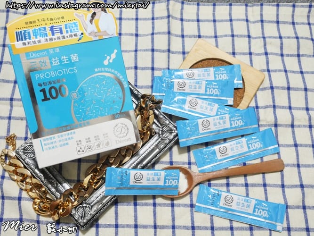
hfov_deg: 49.0
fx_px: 345
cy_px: 118
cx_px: 157
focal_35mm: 38
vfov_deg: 37.7
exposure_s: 1/60
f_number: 6.3
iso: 3200
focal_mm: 19
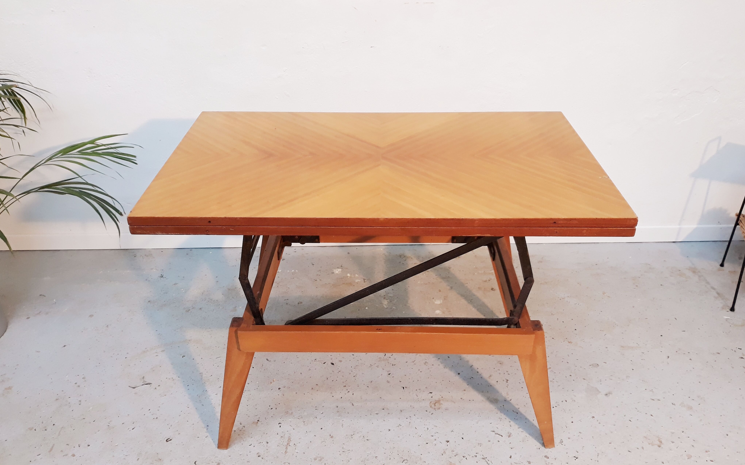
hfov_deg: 64.6
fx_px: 589
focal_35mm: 29
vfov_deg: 43.1
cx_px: 374
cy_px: 238
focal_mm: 3.71
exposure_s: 1/33
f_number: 1.7
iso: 100
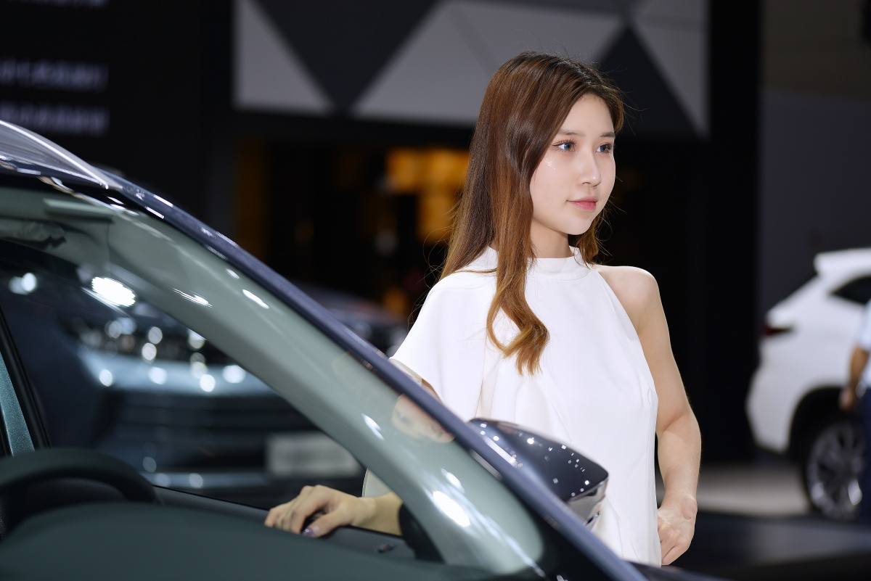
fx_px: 2541
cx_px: 436
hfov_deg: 19.4
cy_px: 290
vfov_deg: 13.1
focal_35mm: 105
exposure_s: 1/125
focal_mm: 105
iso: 100
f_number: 3
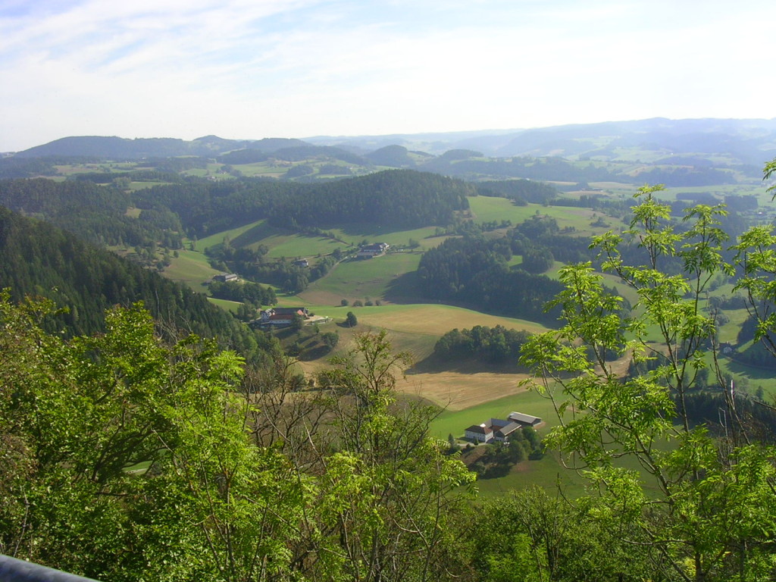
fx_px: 852
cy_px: 291
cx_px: 388
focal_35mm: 38
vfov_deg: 37.7
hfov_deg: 49.0
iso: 50
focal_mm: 5.8
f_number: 5.6
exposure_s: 1/229
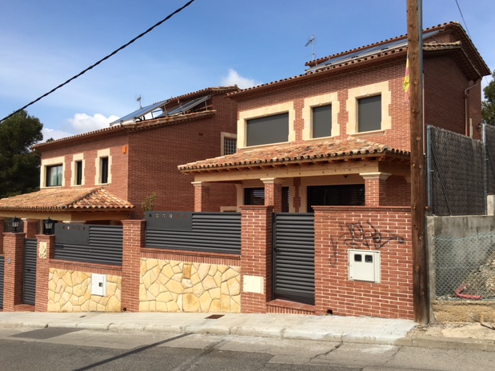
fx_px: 429
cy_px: 181
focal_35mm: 30
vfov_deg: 46.8
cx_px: 253
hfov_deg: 60.0
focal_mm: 4.15
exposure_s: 1/1709
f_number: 2.2
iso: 25
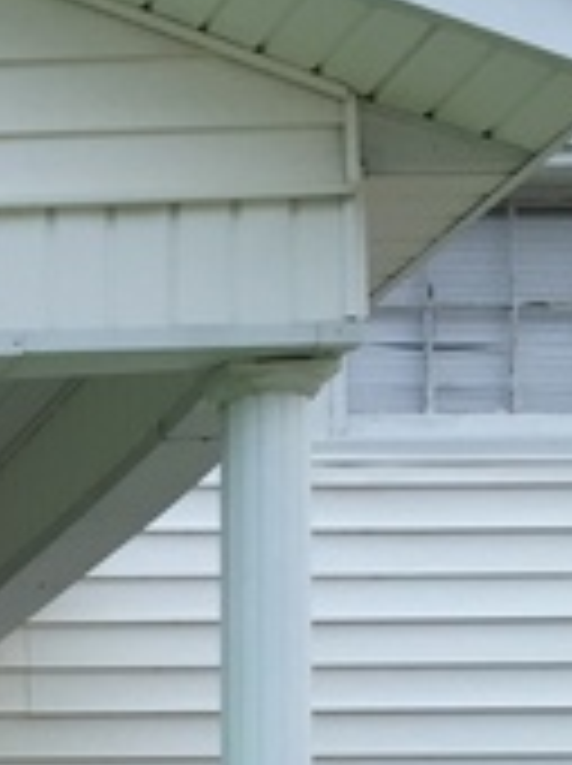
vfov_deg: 14.8
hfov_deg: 10.2
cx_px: -883
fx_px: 2717
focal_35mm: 123
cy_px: 1197
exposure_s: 1/565
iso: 32
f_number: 2.2
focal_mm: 4.15
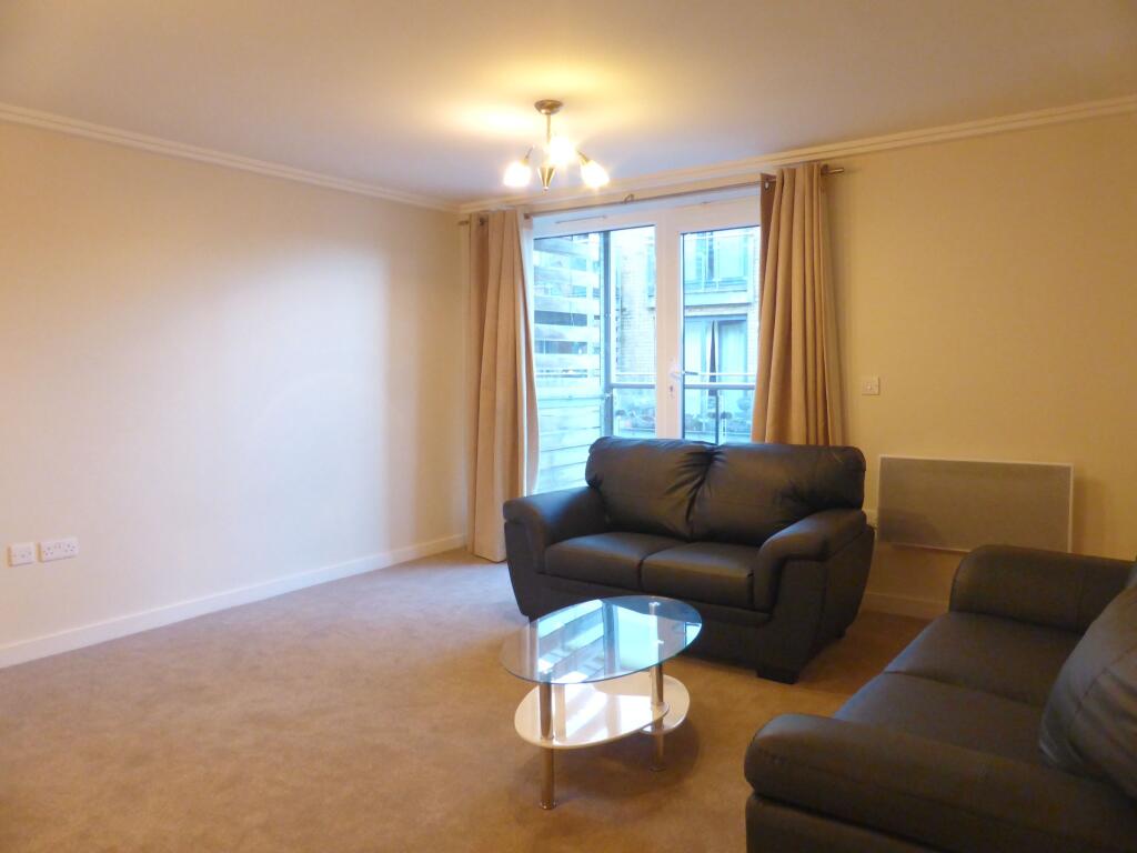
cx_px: 568
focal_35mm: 24
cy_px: 426
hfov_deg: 71.6
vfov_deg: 56.8
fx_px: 788
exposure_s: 1/8
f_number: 4.5
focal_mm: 4.3
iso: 400
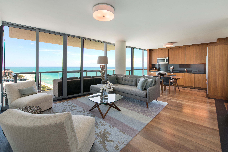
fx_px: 89
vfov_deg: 81.3
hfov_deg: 104.2
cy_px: 76
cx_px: 114
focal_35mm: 14
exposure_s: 1/30
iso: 100
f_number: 13
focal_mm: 14
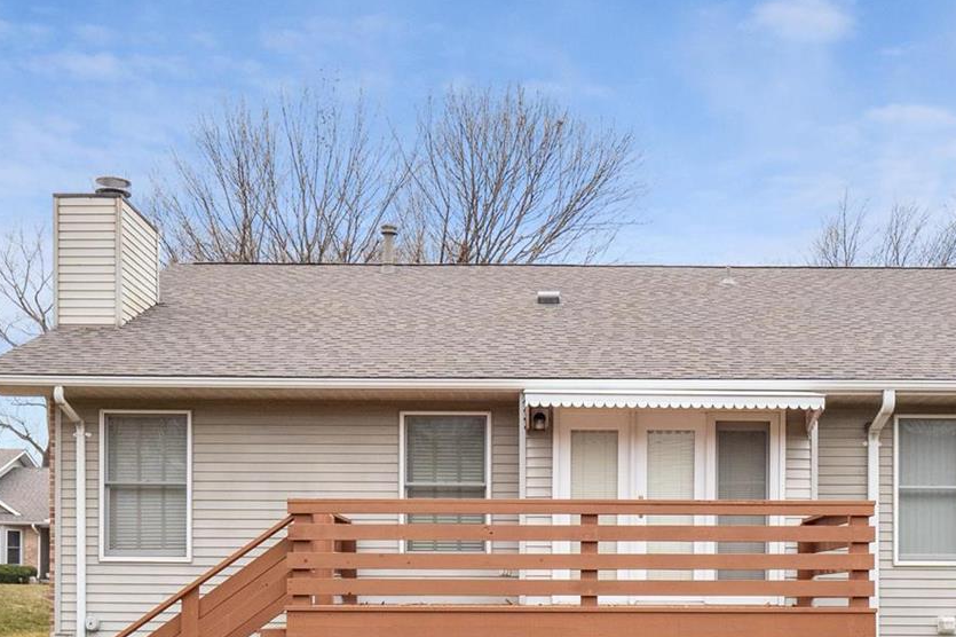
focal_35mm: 46
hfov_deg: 42.6
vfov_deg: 28.7
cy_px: 496
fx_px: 1221
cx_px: 562
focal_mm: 12
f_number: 8
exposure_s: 1/20
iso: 400
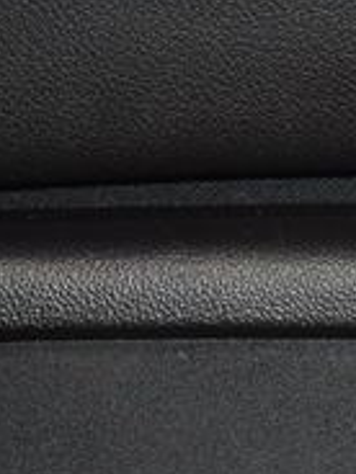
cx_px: 485
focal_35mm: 352
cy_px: 522
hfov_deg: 4.2
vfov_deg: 5.6
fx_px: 4827
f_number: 4.5
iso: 2000
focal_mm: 70
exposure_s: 1/125
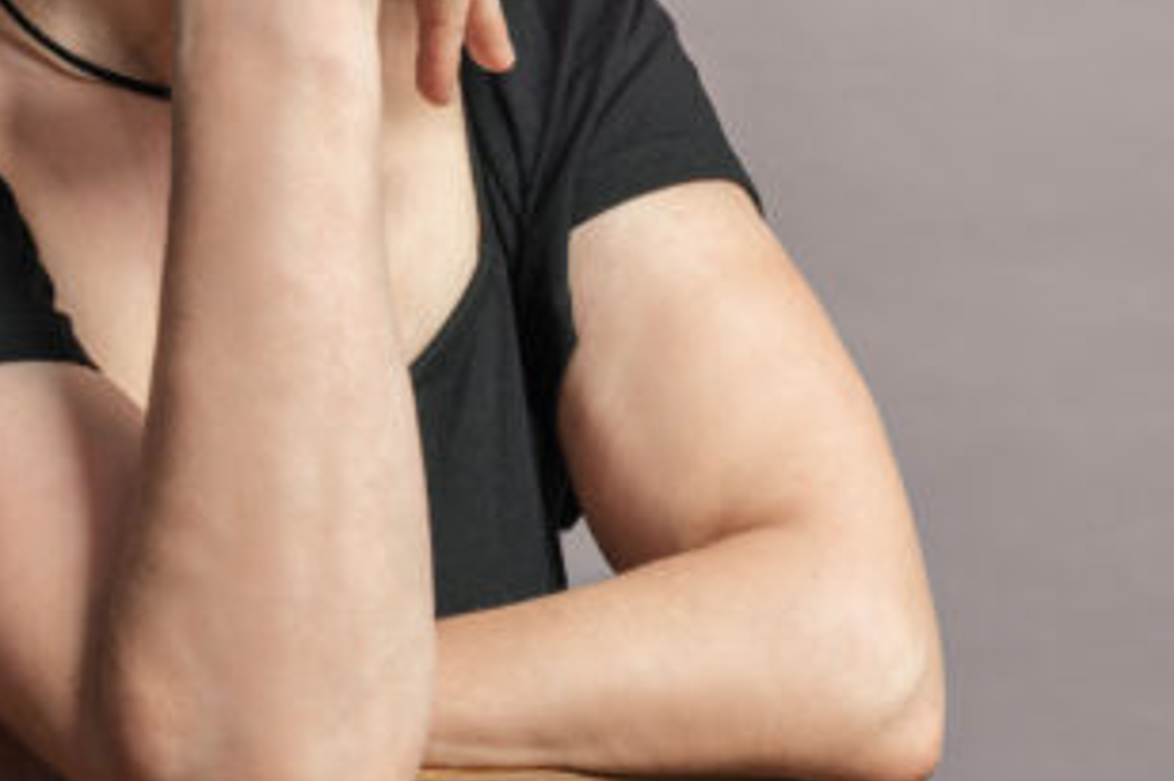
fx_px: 4791
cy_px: 30
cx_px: 172
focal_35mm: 147
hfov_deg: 13.9
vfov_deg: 9.3
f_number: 11
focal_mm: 59
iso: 100
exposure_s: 1/160
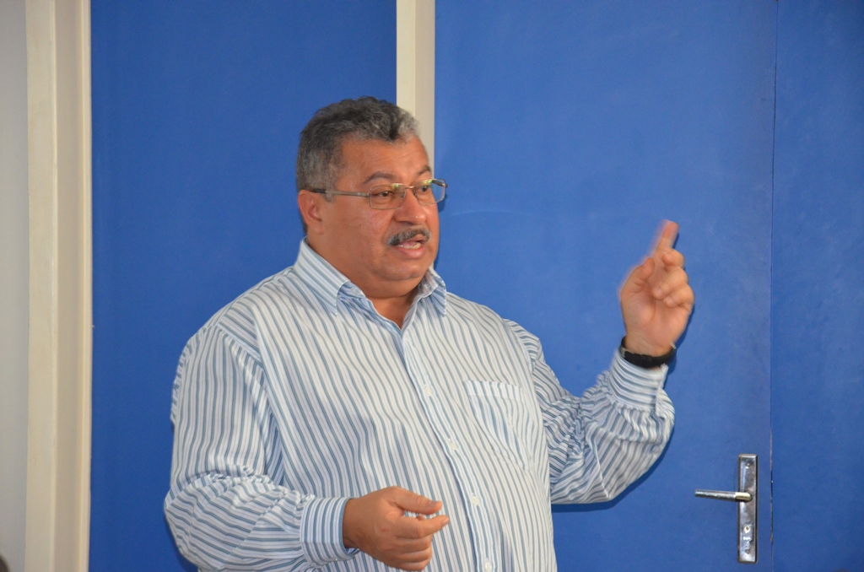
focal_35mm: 135
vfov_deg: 10.1
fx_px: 3233
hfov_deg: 15.2
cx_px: 432
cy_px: 286
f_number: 5.6
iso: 2500
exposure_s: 1/60
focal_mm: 90
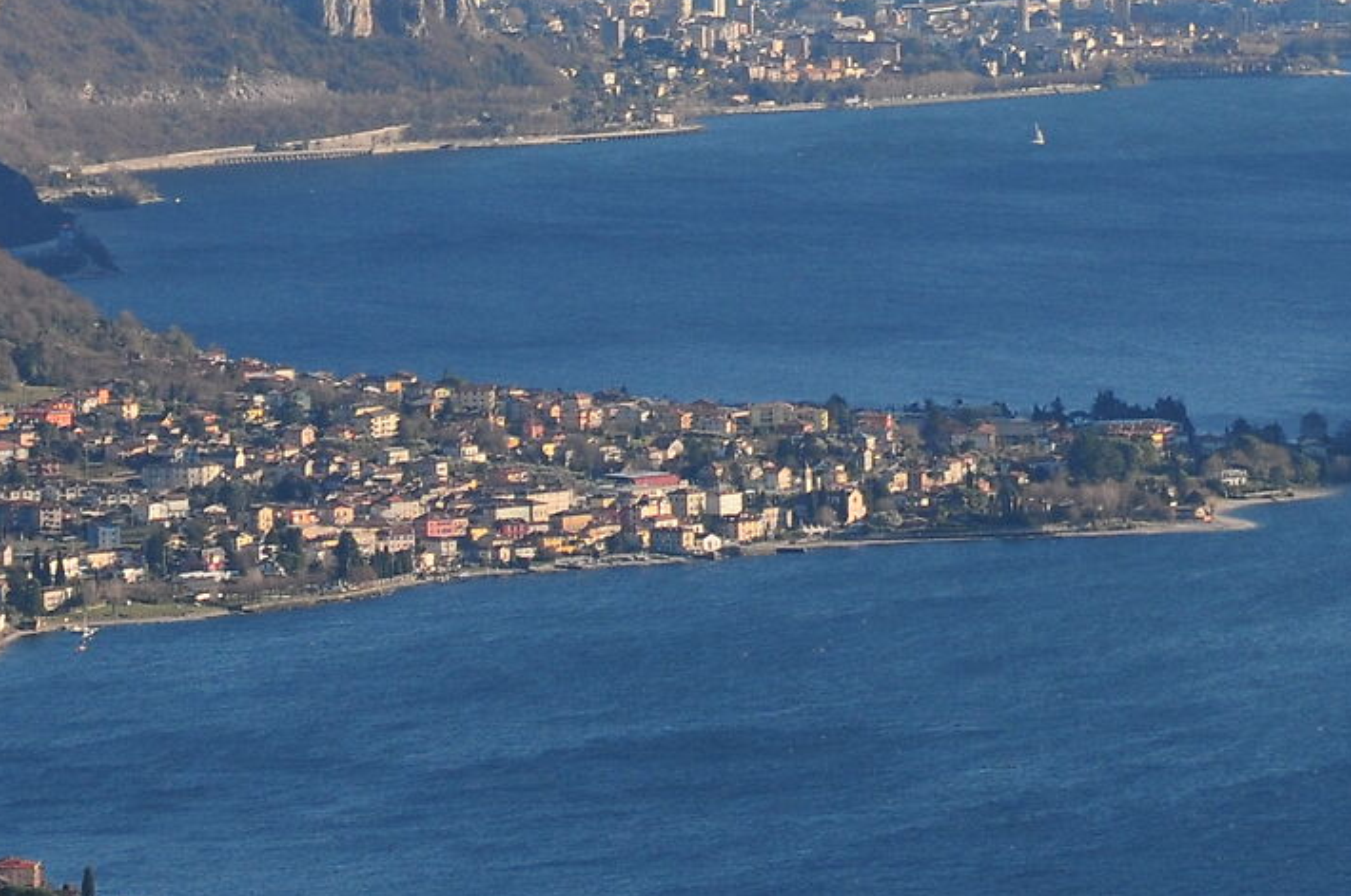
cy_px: 108
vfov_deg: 3.9
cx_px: 904
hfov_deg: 5.8
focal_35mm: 355
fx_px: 13301
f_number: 5
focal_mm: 70
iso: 200
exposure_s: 1/640
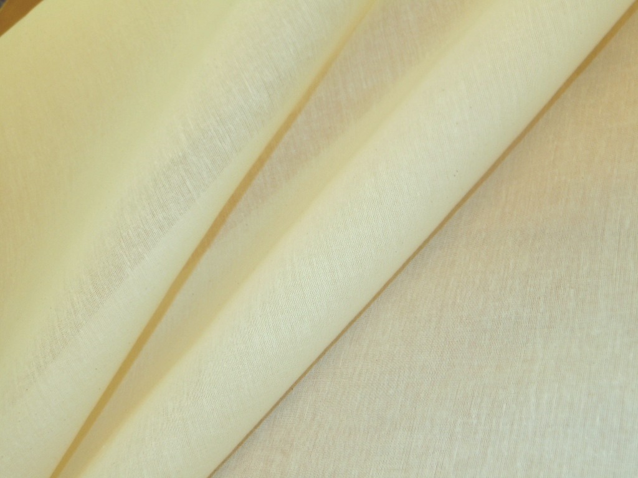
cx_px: 319
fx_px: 829
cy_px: 239
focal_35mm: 45
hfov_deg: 42.1
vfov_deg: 32.2
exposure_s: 1/30
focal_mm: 8.1
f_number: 4.6
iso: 160
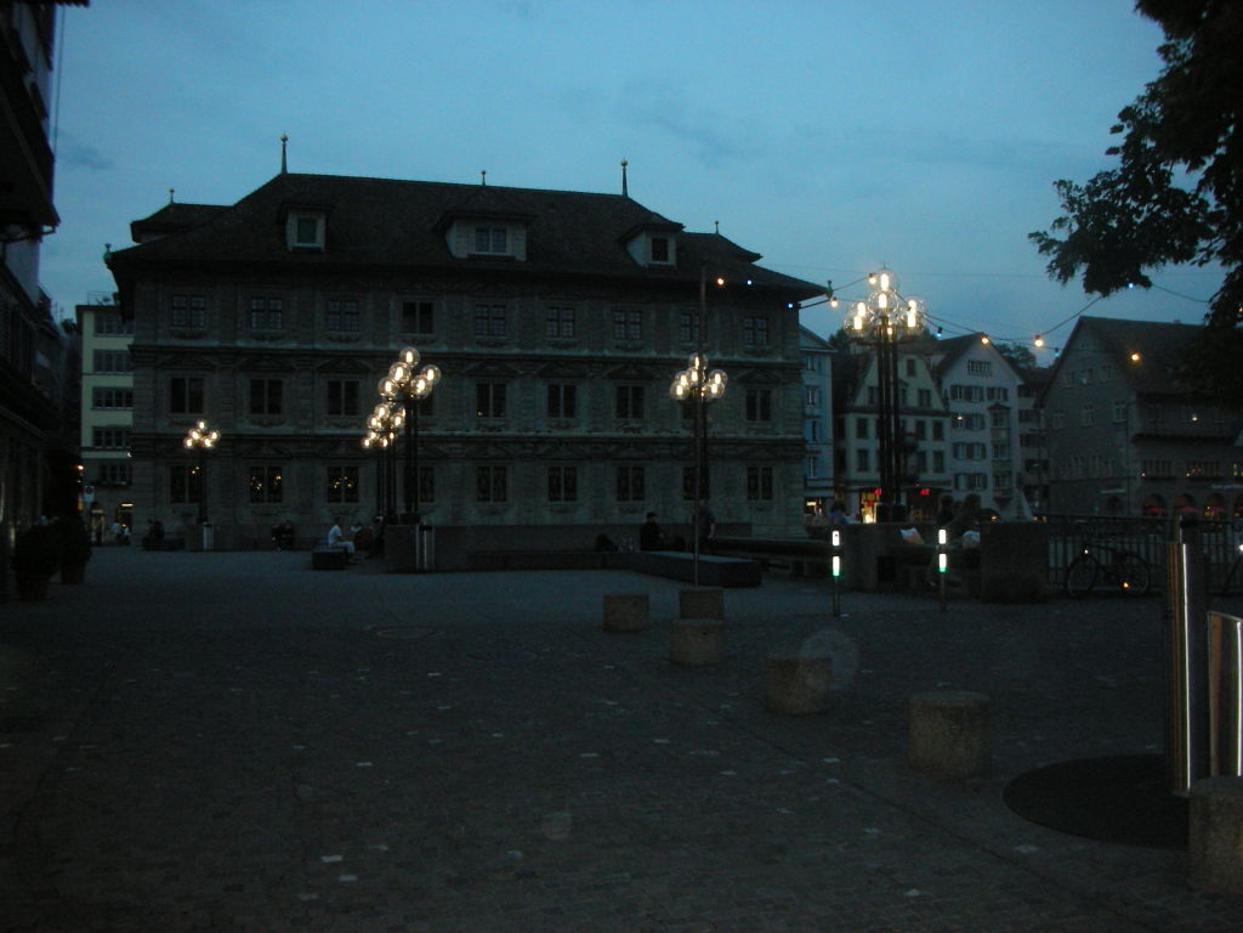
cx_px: 622
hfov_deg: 52.6
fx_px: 1257
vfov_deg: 40.7
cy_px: 466
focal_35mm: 35
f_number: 3
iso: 200
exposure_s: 1/60.1
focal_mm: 5.8
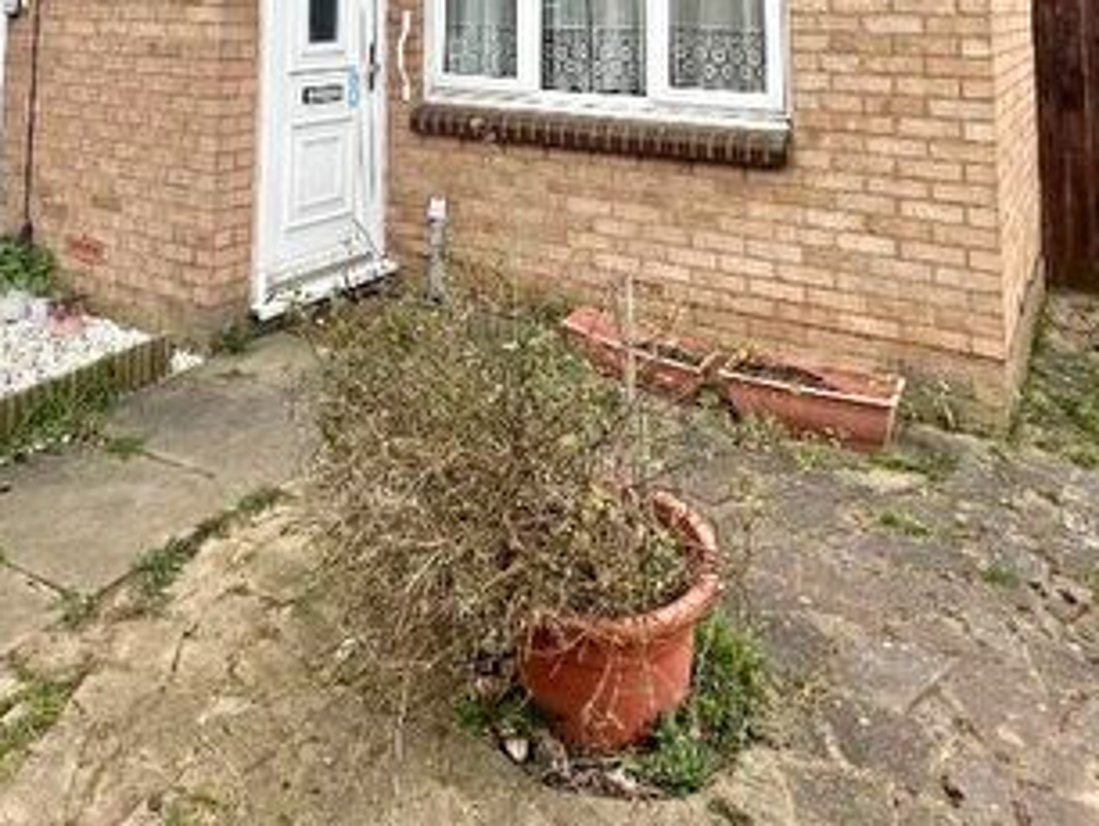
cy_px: -99
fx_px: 1017
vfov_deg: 36.7
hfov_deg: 56.4
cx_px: 445
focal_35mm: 32
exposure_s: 1/622
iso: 40
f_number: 2.2
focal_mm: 2.22
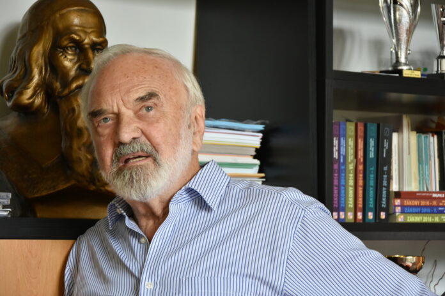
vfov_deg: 12.2
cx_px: 222
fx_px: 1391
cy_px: 148
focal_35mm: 112
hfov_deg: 18.2
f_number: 5.3
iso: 800
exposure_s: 1/60
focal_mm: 75
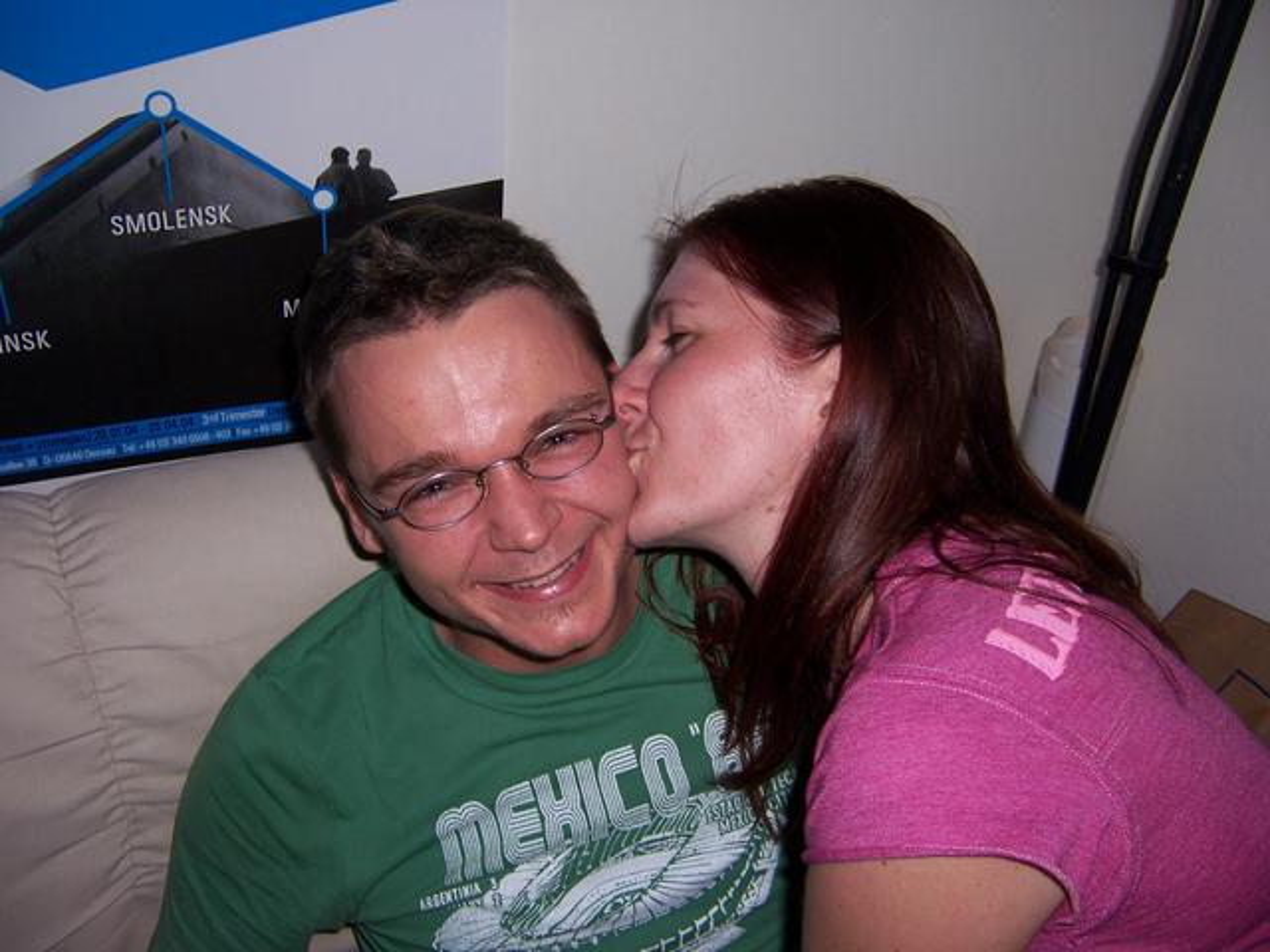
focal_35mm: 33
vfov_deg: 42.9
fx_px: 1211
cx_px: 635
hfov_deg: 55.4
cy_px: 476
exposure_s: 1/60
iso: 80
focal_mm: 5.5
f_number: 2.8
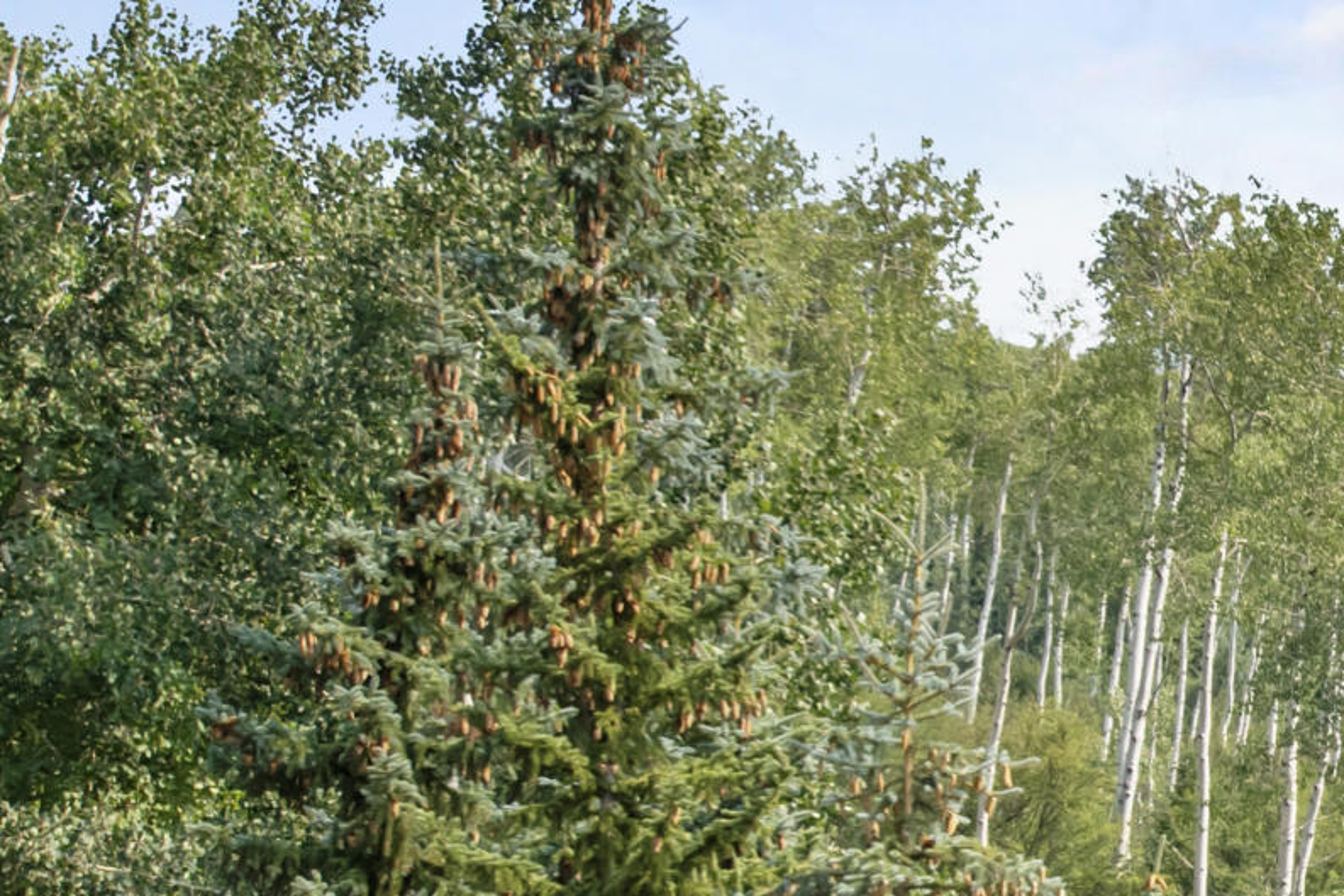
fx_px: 4518
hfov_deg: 15.2
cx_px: 2217
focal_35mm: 121
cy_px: 815
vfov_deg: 11.3
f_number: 7.1
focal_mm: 32
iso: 400
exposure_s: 1/1250
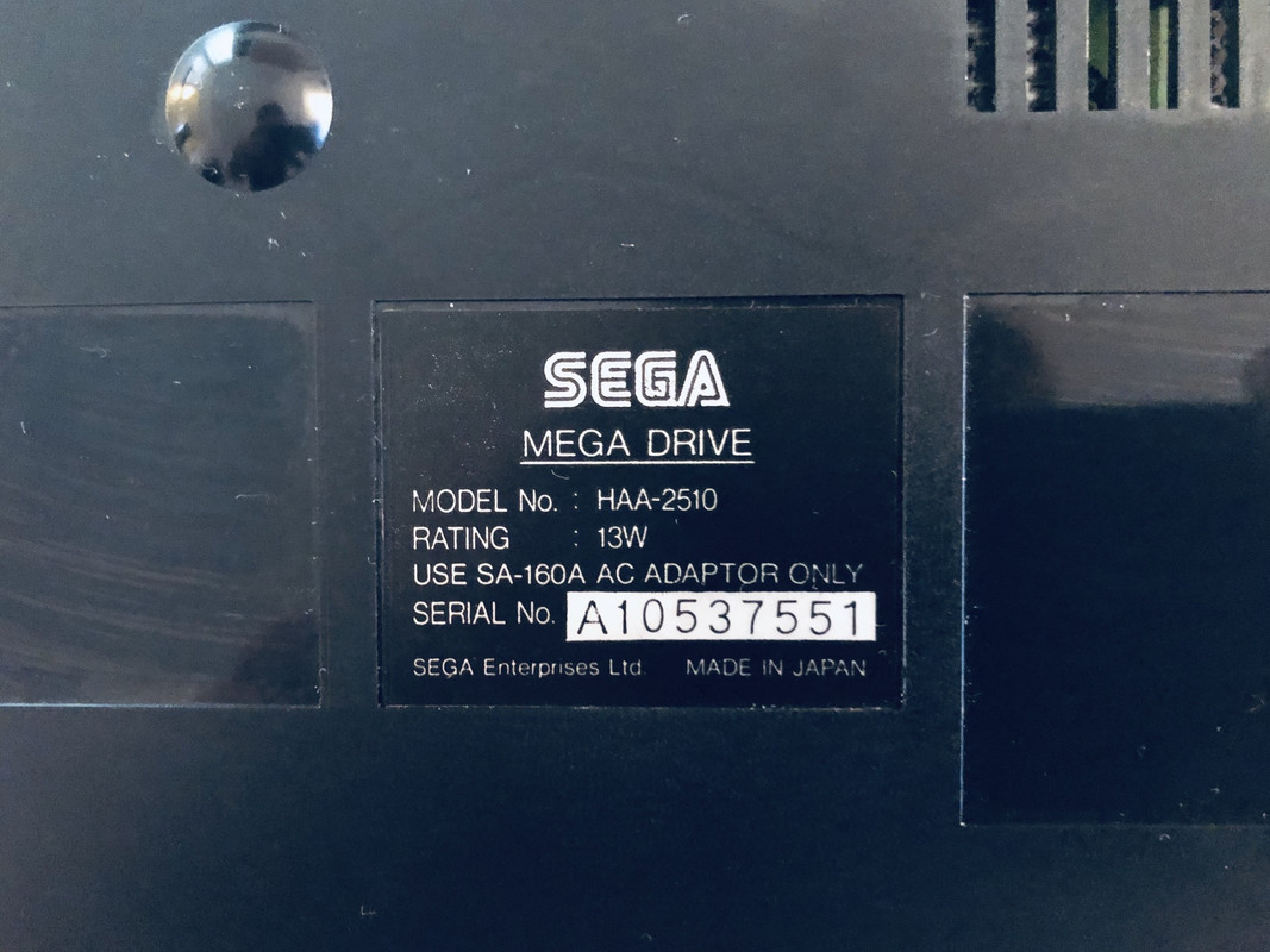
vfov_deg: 49.7
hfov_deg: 63.4
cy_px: 476
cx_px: 635
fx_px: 1027
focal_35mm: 28
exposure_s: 1/4
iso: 320
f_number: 1.8
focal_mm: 3.99
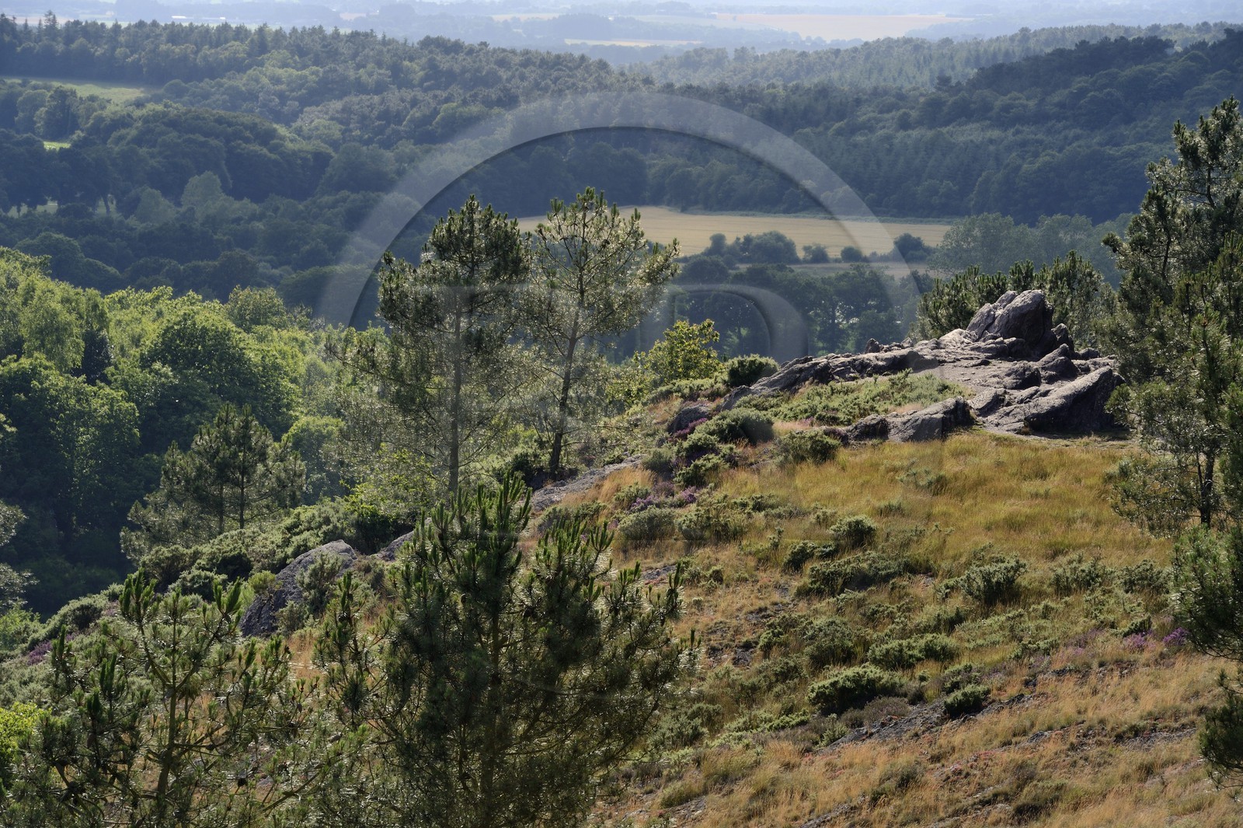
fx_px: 6384
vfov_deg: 7.4
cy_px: 414
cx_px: 622
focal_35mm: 185
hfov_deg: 11.1
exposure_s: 1/200
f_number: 13
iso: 200
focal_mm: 185
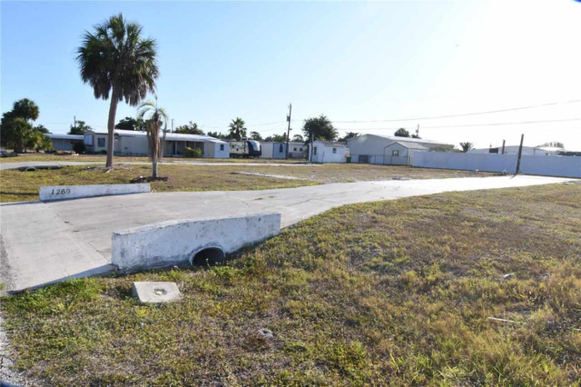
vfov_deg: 57.2
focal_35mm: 22
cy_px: 194
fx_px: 355
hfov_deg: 78.6
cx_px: 290
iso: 1000
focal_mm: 15
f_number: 22
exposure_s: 1/250
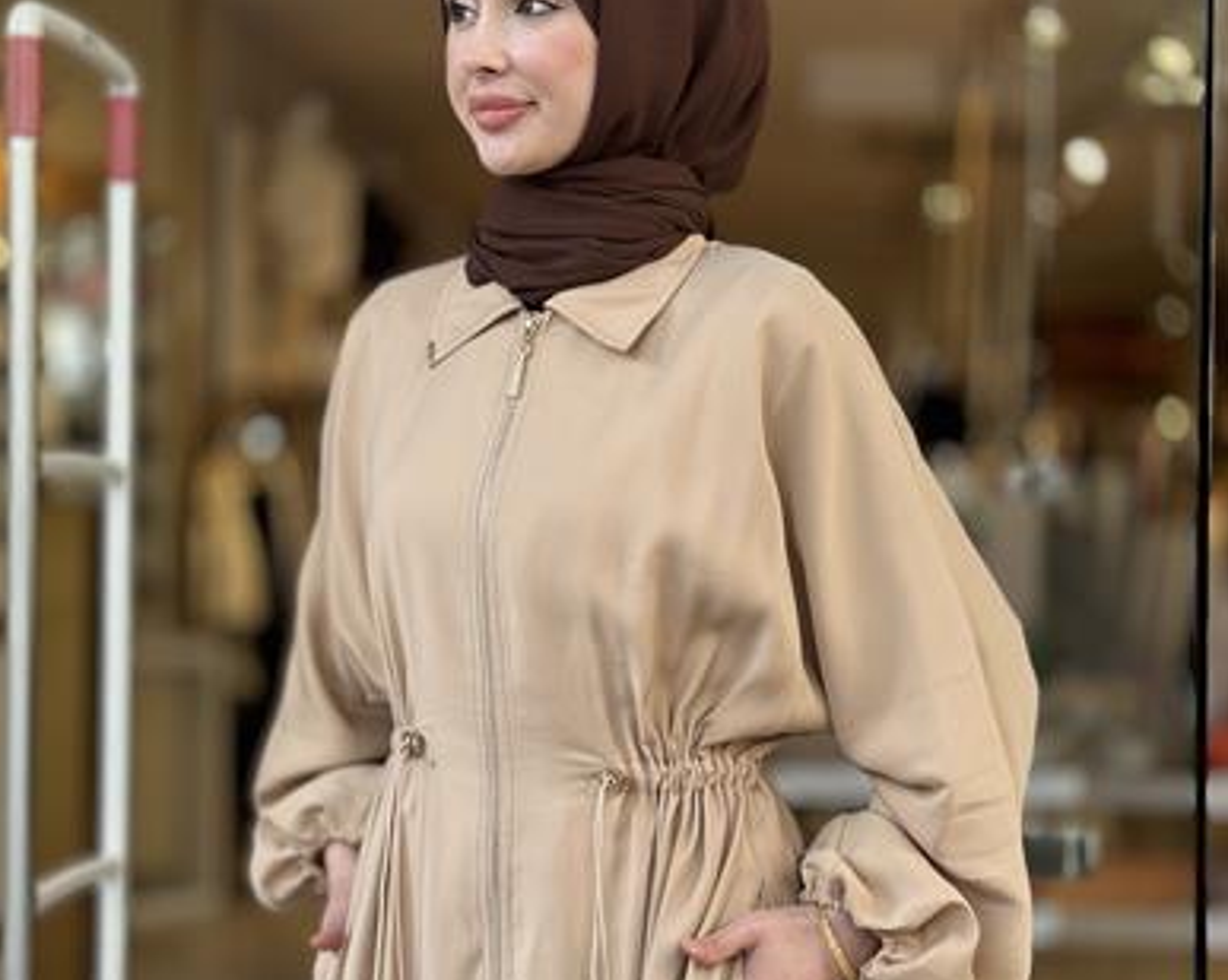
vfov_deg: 24.2
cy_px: 555
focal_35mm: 63
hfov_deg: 30.0
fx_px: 2288
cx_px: 612
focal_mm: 6.86
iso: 80
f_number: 1.78
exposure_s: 1/302
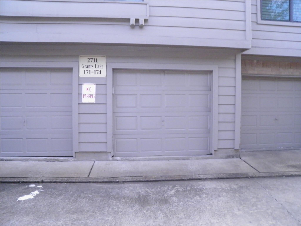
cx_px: 150
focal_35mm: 28
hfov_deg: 63.4
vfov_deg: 49.7
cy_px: 113
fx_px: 243
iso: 400
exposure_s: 1/160
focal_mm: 4.9
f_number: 5.7
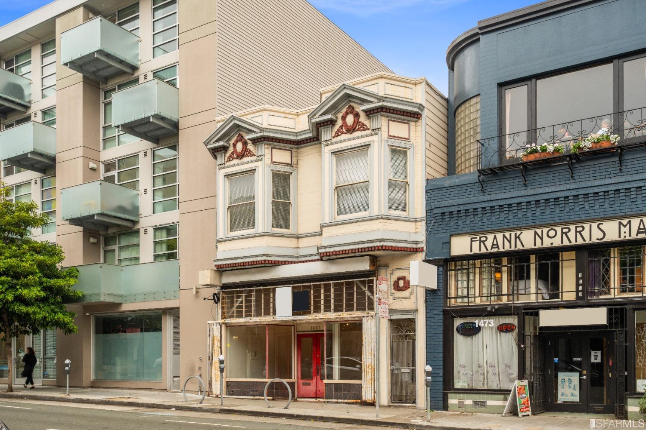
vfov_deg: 37.9
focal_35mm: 35
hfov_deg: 54.4
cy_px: 215
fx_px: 628
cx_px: 323
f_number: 6.3
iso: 400
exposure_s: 1/200
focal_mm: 35
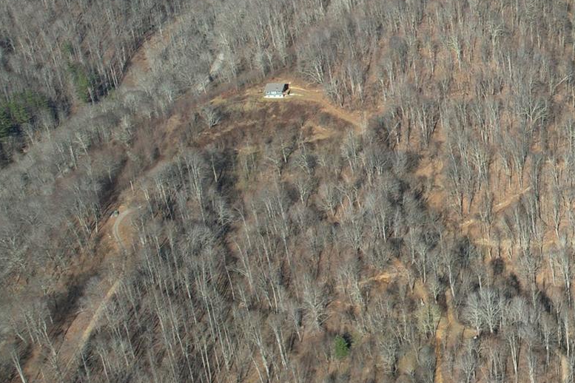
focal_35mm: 58
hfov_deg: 28.2
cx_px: 754
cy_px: 20
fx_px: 926
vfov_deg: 22.7
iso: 110
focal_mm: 8.38
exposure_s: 1/350
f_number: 2.8
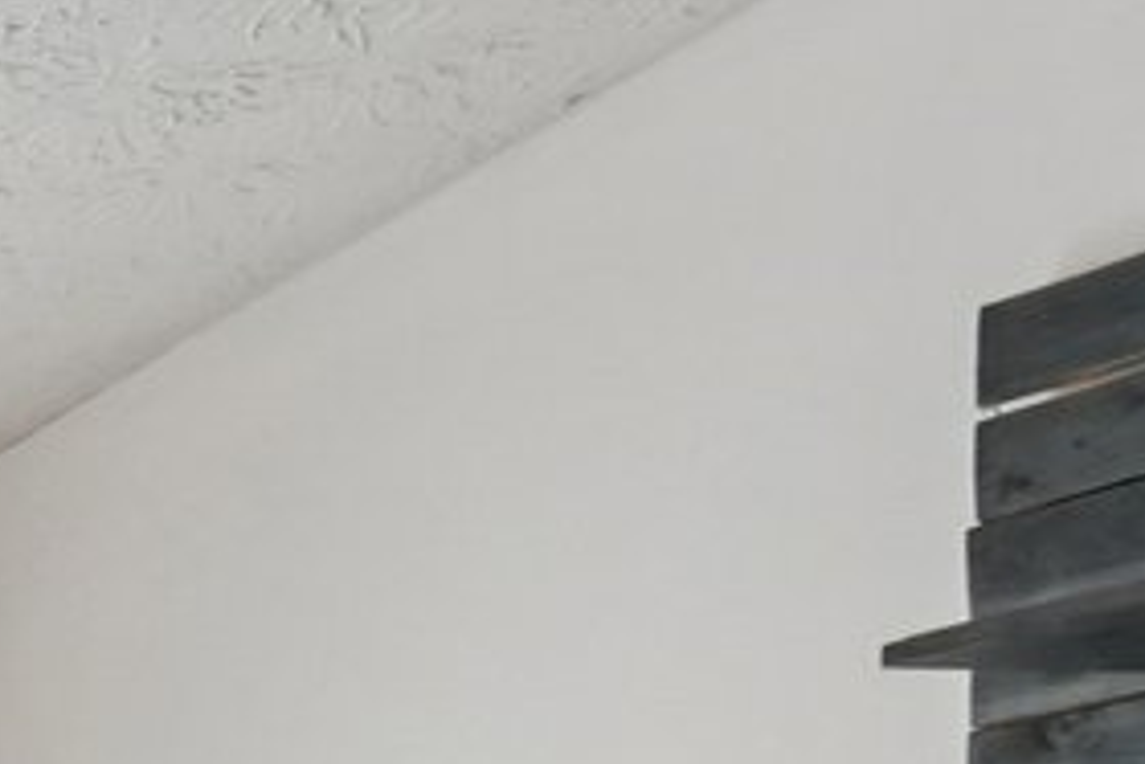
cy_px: 1608
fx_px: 3723
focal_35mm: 117
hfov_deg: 9.3
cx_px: -2977
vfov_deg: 10.6
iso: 800
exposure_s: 1/40
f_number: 8
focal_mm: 16
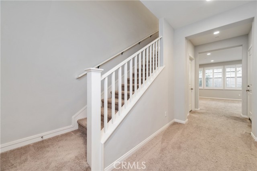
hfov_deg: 104.3
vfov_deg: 81.1
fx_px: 100
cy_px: 86
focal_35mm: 14
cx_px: 128
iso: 640
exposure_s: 1/60
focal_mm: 14
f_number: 4
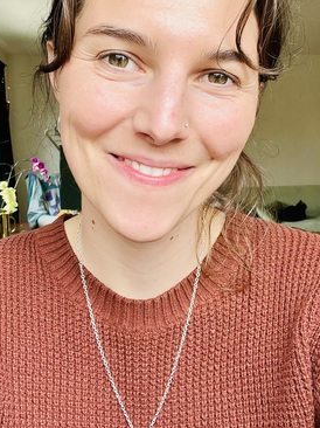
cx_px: 147
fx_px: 506
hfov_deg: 35.1
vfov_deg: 45.4
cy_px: 160
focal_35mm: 41
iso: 40
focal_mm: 2.71
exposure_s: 1/121
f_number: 2.2
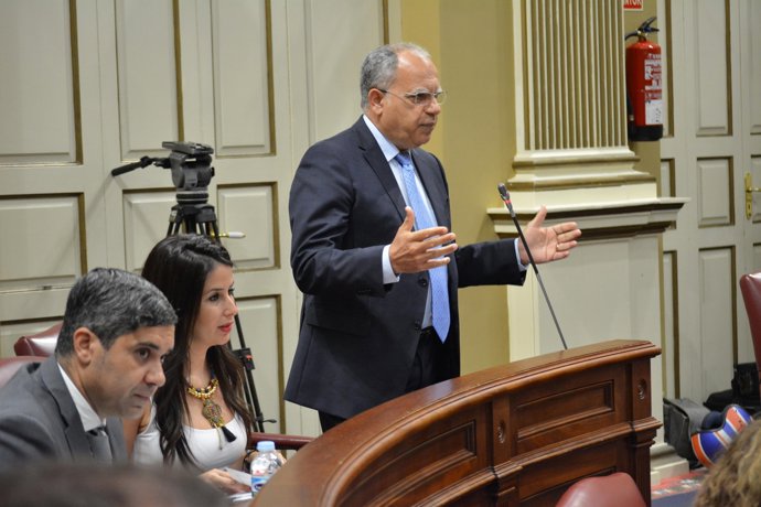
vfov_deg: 14.7
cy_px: 254
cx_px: 380
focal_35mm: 93
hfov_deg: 21.9
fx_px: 1966
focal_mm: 62
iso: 2000
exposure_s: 1/80
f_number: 4.5
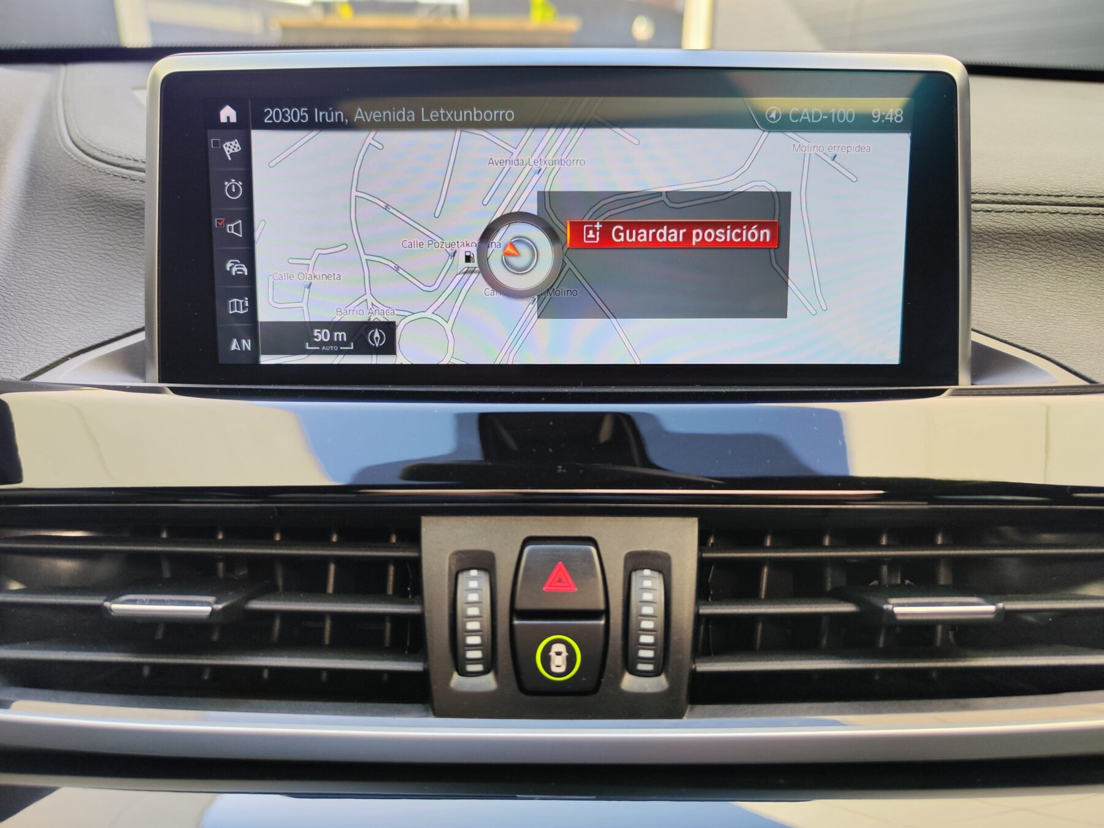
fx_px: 734
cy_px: 414
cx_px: 552
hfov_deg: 73.9
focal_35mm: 23
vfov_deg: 58.9
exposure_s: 1/100
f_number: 1.69
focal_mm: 7.01
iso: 74
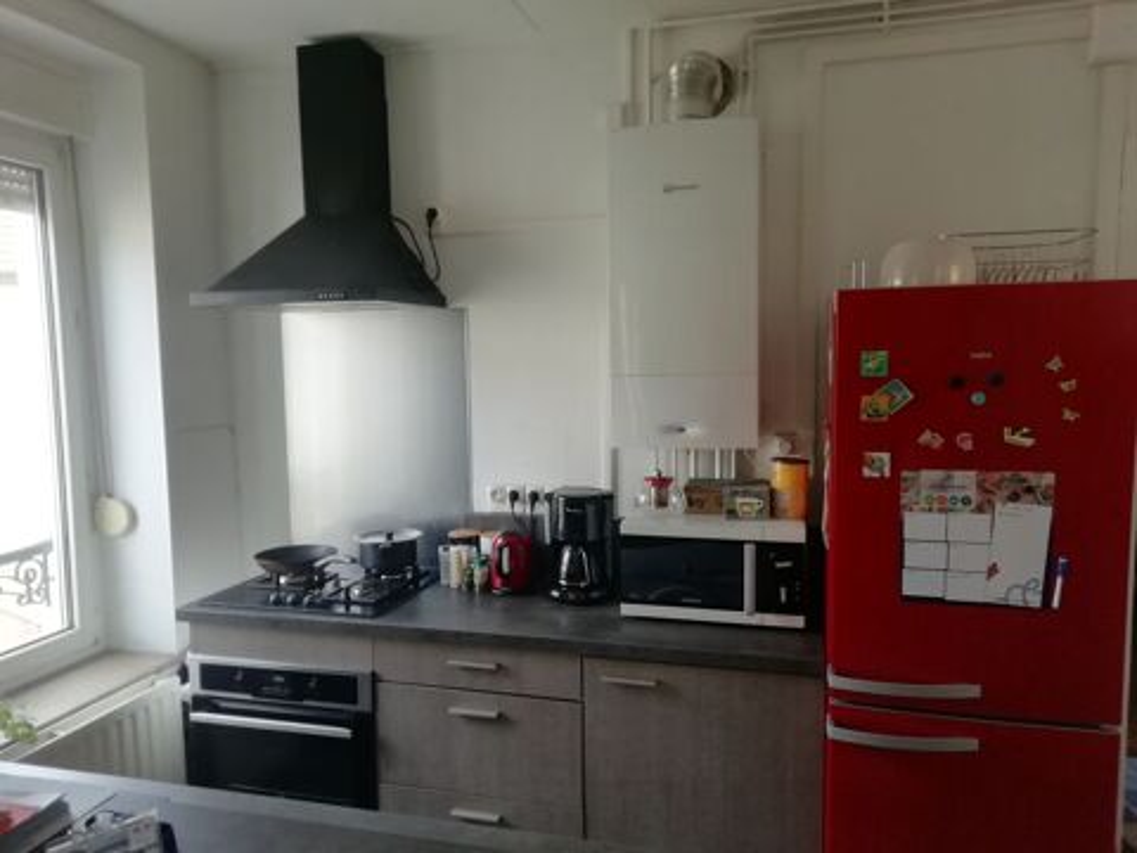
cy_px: 426
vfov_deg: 53.1
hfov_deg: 67.3
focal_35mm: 26
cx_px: 568
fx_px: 854
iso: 100
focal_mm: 3.46
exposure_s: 1/50
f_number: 2.2
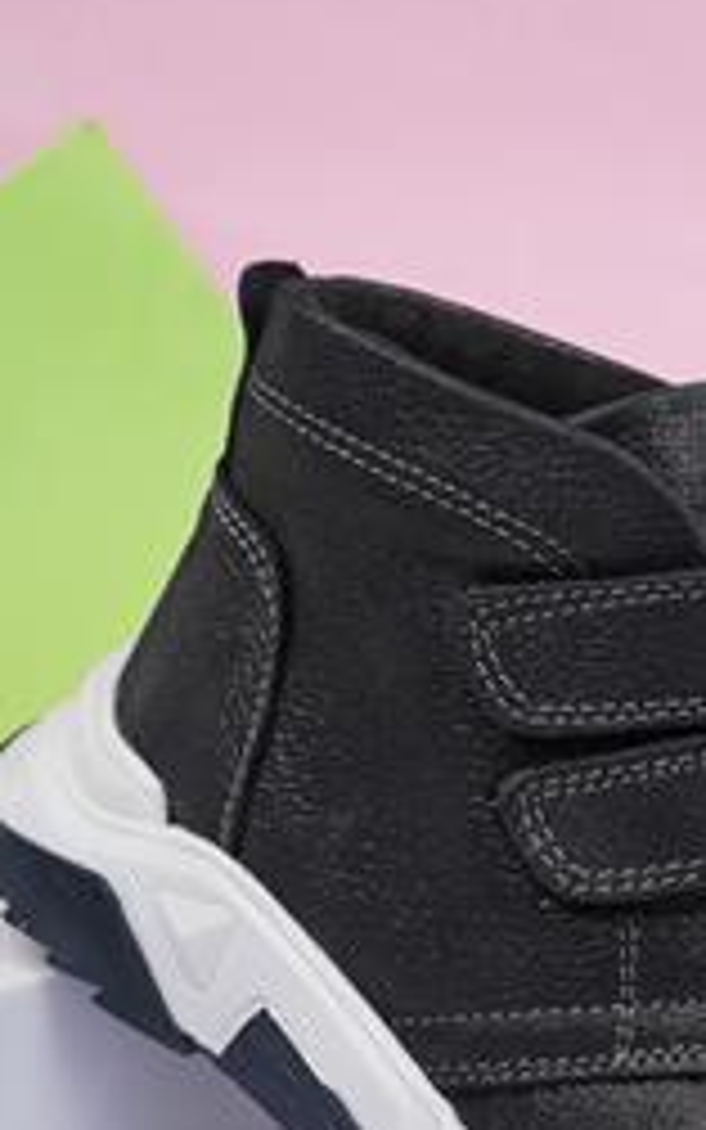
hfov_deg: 19.5
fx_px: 2031
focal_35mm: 66
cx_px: 589
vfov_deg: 30.8
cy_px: 763
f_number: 8
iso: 125
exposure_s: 1/200
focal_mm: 35
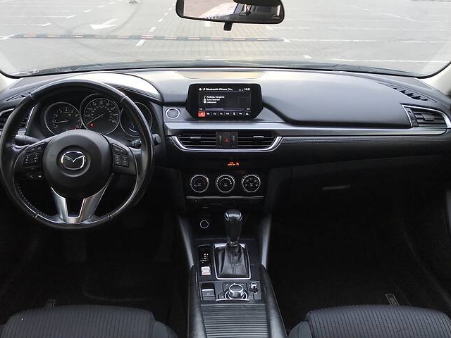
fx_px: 456
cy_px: 154
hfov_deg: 52.6
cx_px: 212
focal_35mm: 35
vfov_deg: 40.7
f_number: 1.8
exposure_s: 1/97
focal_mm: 4
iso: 20
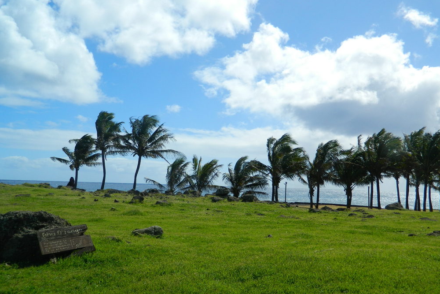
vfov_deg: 39.9
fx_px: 403
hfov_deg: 57.2
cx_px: 224
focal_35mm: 33
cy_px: 168
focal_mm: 5.6
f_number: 9.1
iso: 80
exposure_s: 1/200
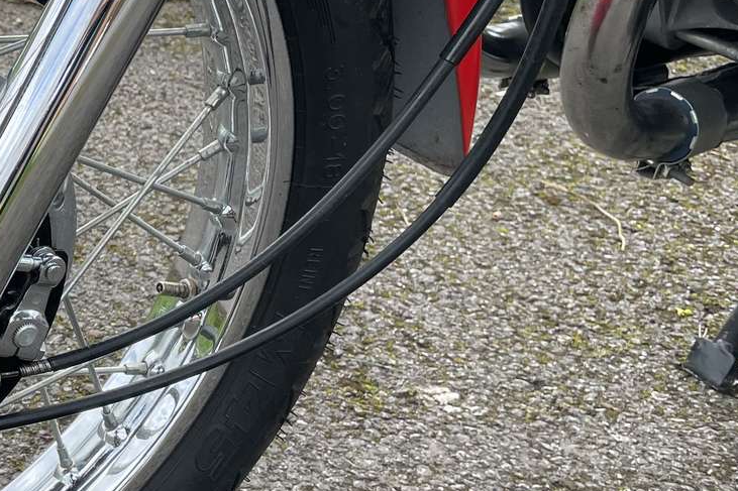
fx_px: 1517
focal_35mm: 74
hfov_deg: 24.3
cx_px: -194
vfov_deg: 18.4
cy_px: 178
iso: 32
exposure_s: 1/619
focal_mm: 4.2
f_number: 1.6
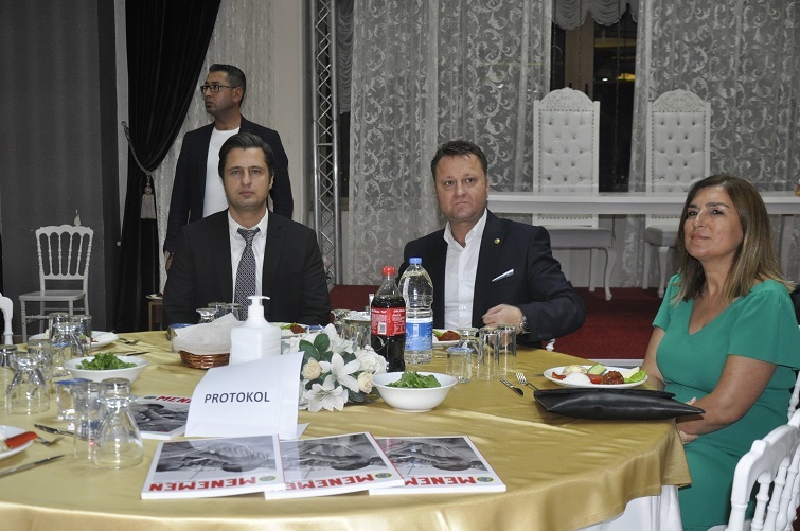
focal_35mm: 42
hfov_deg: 46.5
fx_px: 932
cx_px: 400
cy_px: 266
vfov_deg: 31.8
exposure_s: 1/60
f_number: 4
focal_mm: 28
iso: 800
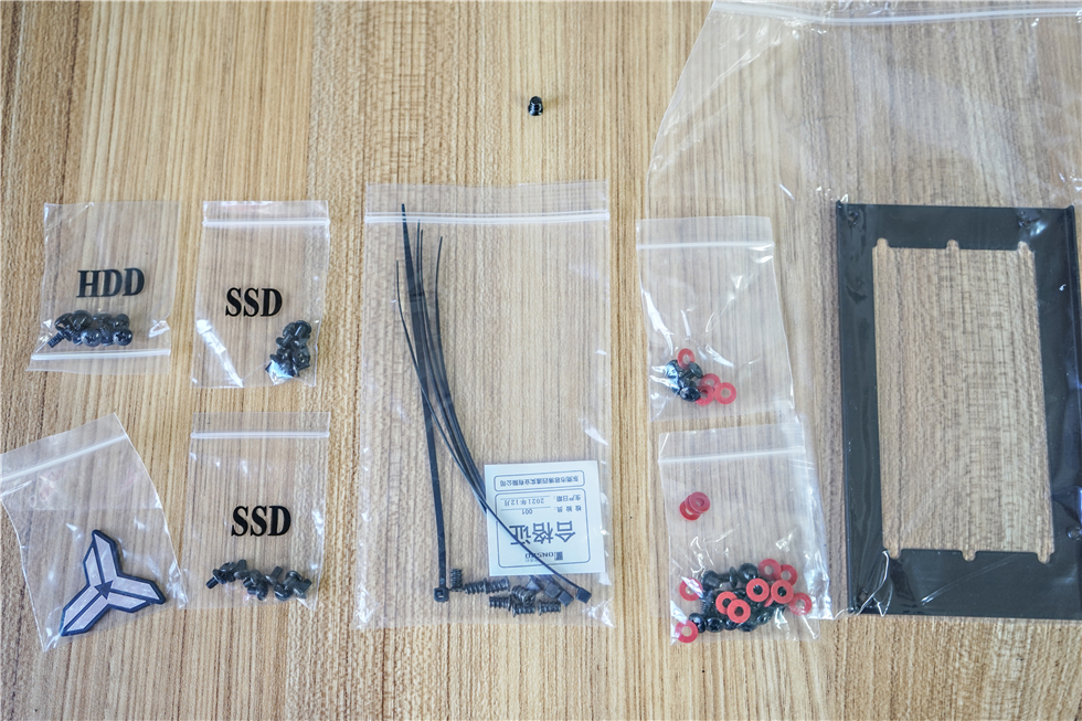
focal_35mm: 36
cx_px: 541
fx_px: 1082
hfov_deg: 53.1
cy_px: 360
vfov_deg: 36.9
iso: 250
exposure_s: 1/13
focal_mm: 36
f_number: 4
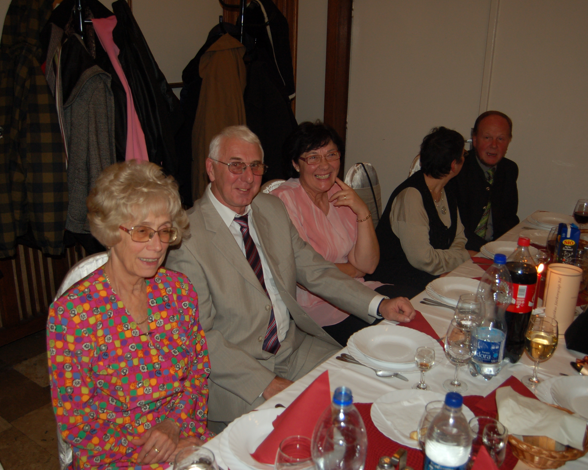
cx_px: 273
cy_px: 233
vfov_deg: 45.1
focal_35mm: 33
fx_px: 567
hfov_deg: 54.8
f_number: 3.5
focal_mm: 19
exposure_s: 1/60
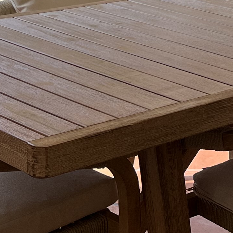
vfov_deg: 13.3
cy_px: -44
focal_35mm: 128
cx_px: 331
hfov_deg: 13.0
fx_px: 975
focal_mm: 5.1
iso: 50
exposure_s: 1/555
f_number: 1.6
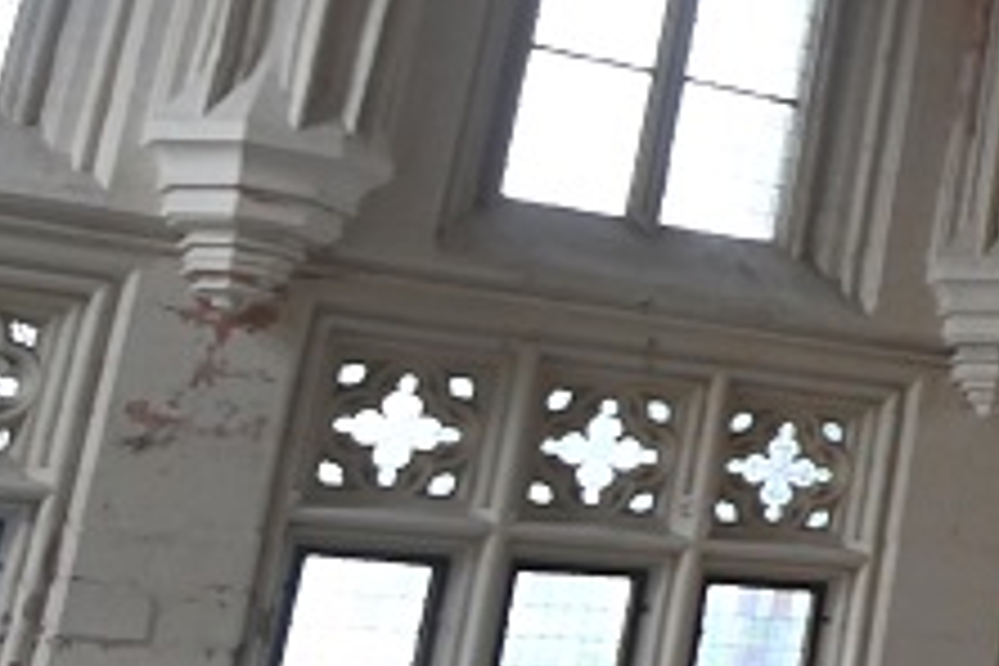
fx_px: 2137
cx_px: 1958
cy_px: 52
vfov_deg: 17.4
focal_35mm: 77
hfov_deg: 18.3
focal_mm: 12
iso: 400
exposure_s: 1/125
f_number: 4
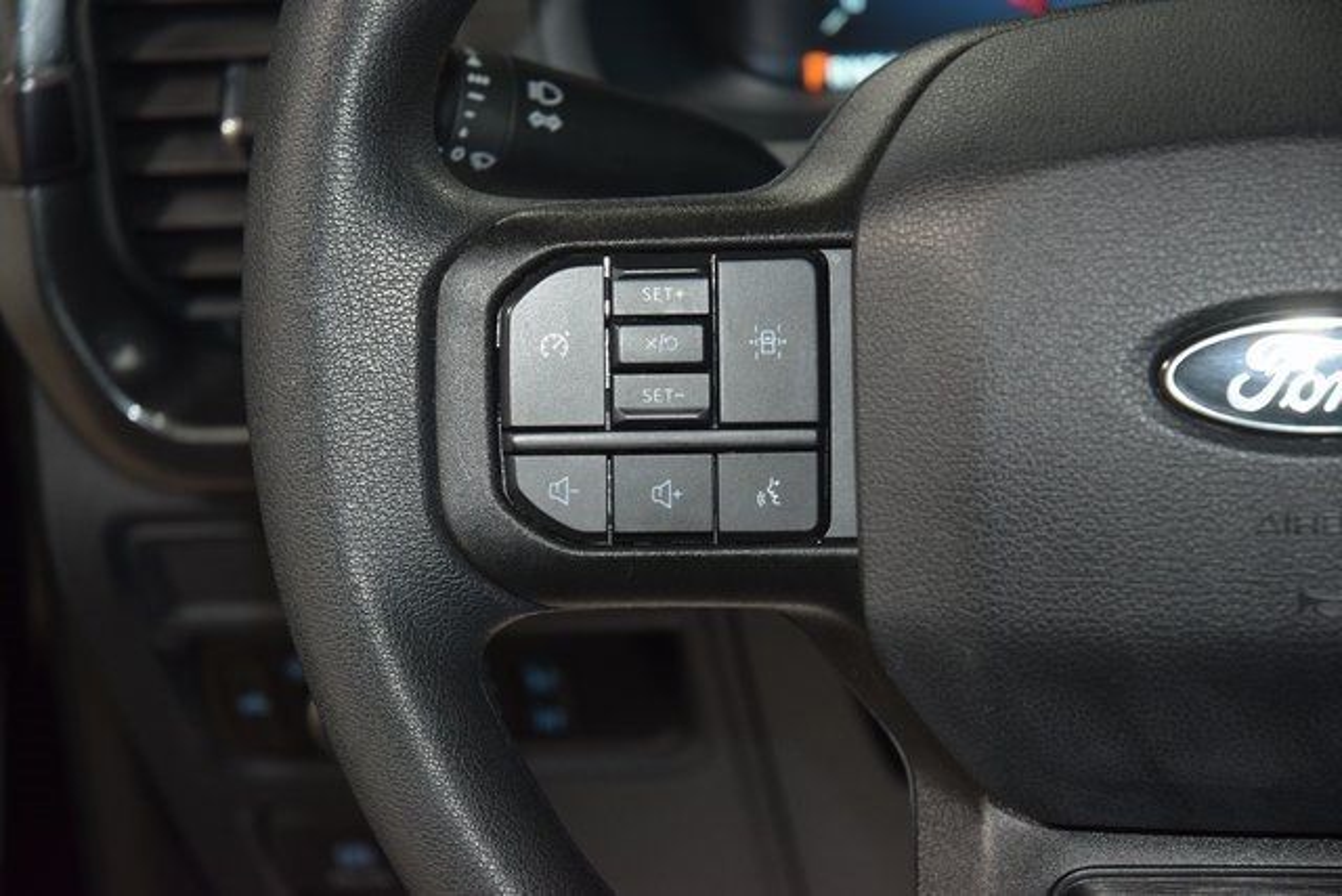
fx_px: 3915
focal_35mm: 105
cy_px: 448
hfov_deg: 19.5
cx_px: 671
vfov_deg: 13.0
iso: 1400
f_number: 4.5
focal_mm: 70
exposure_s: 1/50
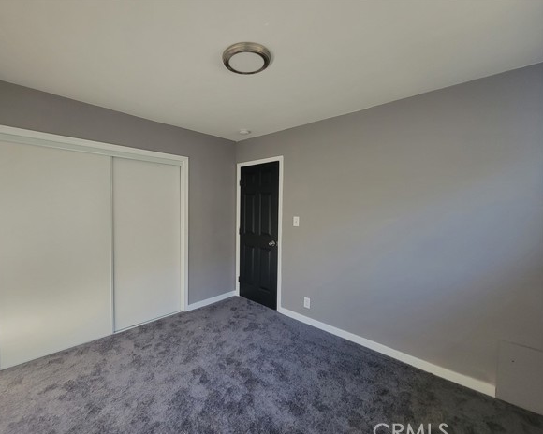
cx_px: 247
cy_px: 221
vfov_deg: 88.0
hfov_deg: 100.4
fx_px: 225
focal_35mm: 14
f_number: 2.2
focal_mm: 2.2
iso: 200
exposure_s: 1/60
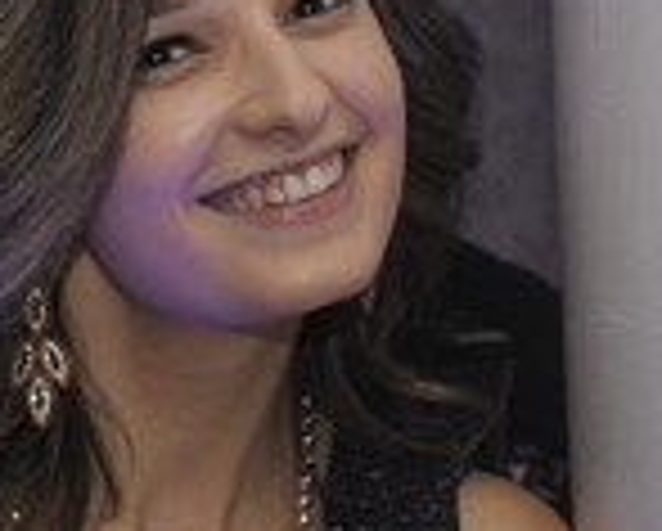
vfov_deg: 6.2
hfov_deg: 7.8
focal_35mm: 248
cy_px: 428
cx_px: 572
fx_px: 4865
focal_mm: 26
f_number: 5
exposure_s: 1/60
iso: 400
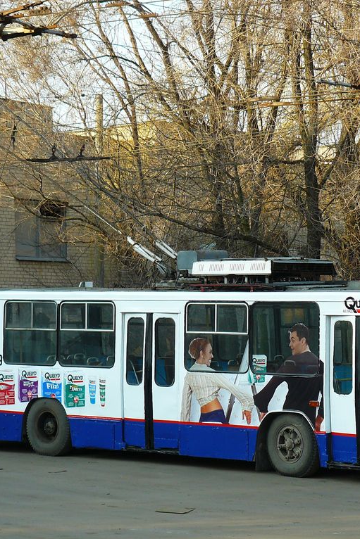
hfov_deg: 11.3
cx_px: 211
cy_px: 270
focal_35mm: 121
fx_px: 1814
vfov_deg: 16.9
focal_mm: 14.5
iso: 100
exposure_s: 1/200
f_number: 3.2
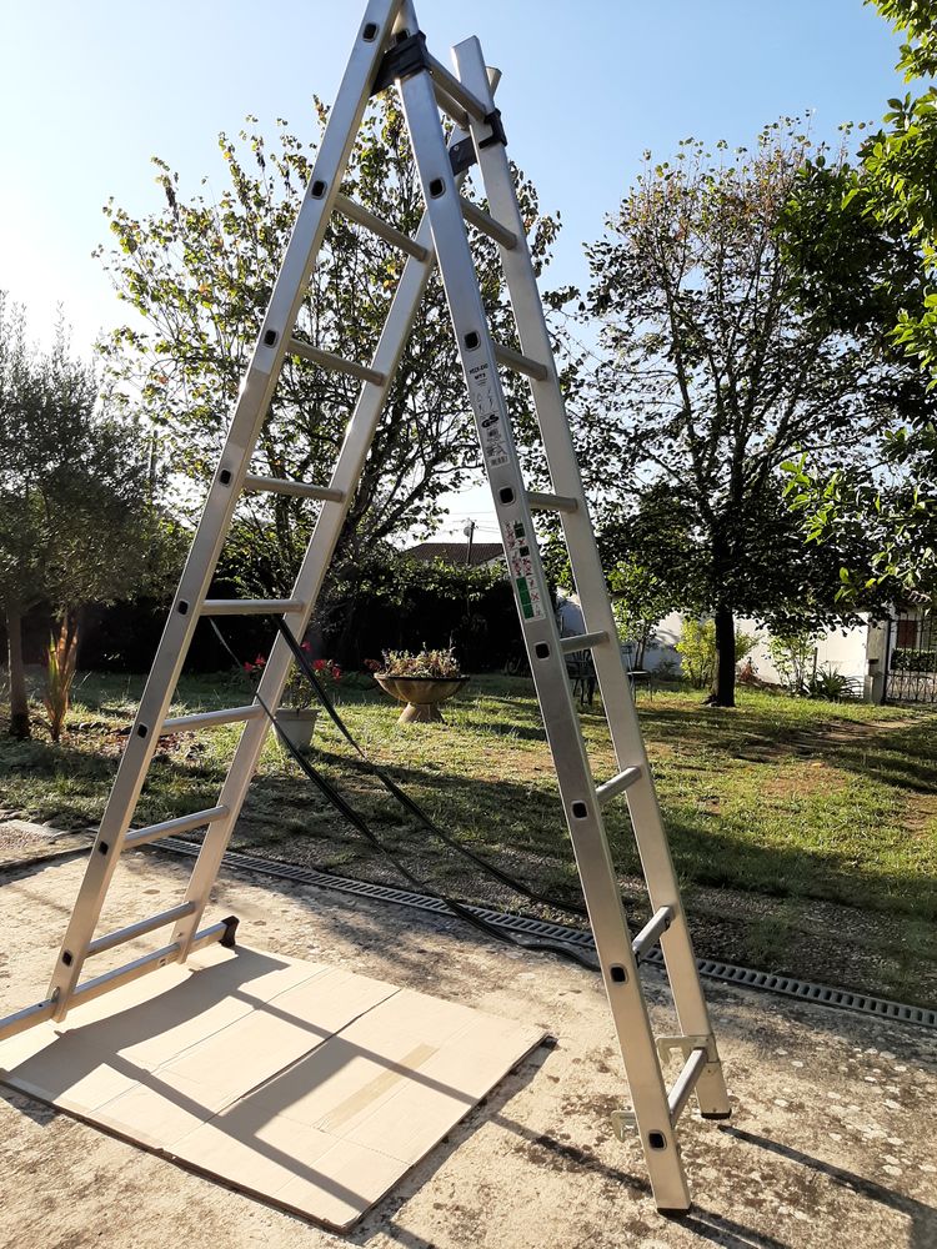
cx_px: 468
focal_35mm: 26
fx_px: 938
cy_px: 624
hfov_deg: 53.1
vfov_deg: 67.3
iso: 40
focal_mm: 3.93
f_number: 1.7
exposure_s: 1/1456
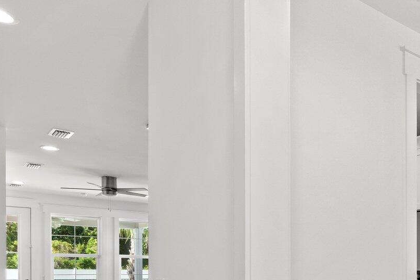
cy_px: 280
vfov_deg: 32.3
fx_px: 443
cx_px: 368
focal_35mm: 38
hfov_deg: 46.4
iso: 400
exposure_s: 1/2
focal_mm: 10
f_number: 8
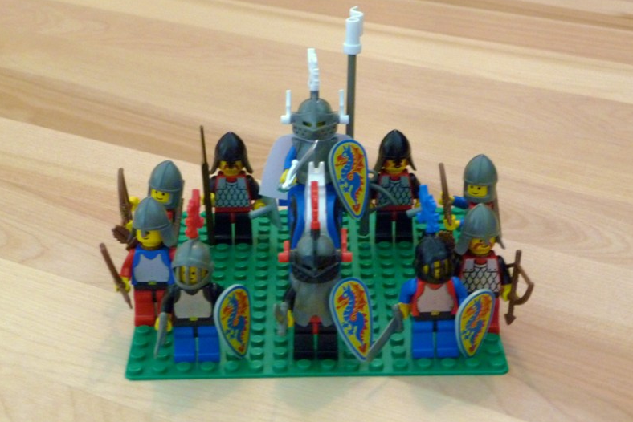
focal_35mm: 76
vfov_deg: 18.0
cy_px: 221
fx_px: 1337
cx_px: 318
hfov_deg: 26.6
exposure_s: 1/8
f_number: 4.6
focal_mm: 12.2
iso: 400
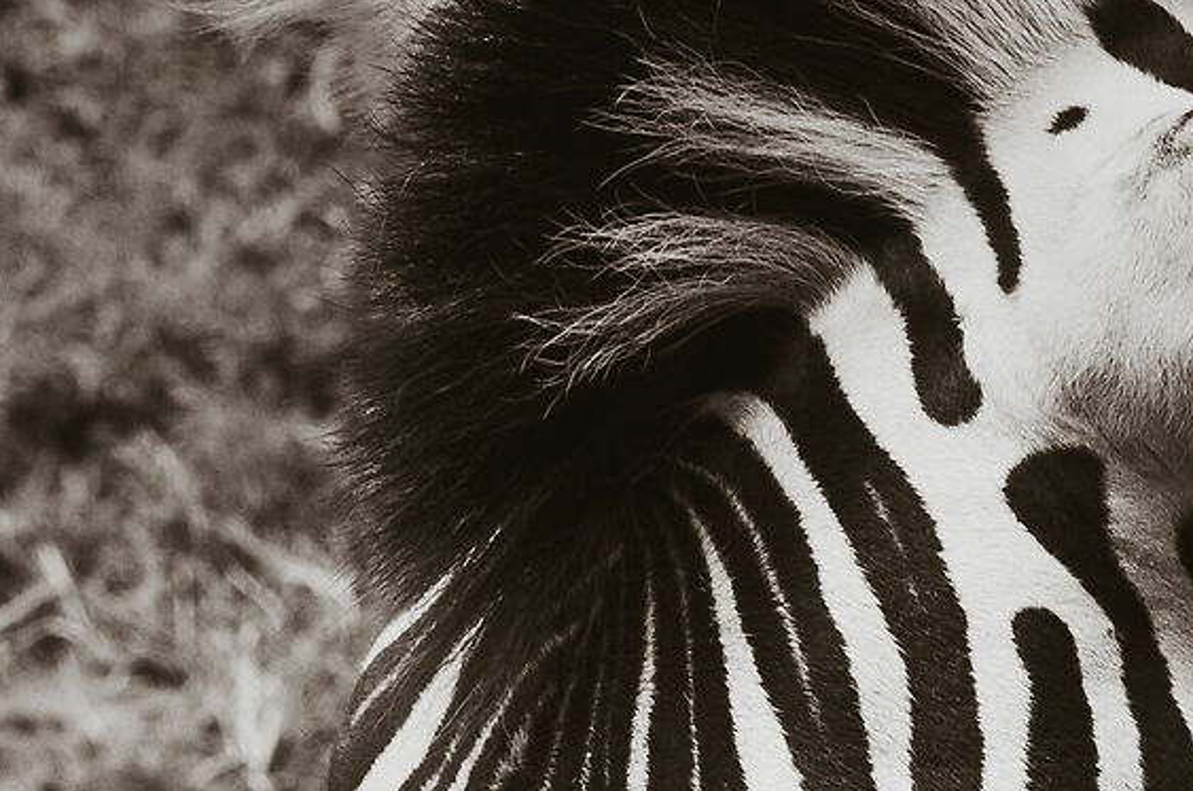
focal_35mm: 243
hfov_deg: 8.5
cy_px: 1073
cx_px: 1030
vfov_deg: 5.6
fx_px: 8037
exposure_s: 1/640
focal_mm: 38
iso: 200
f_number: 5.6
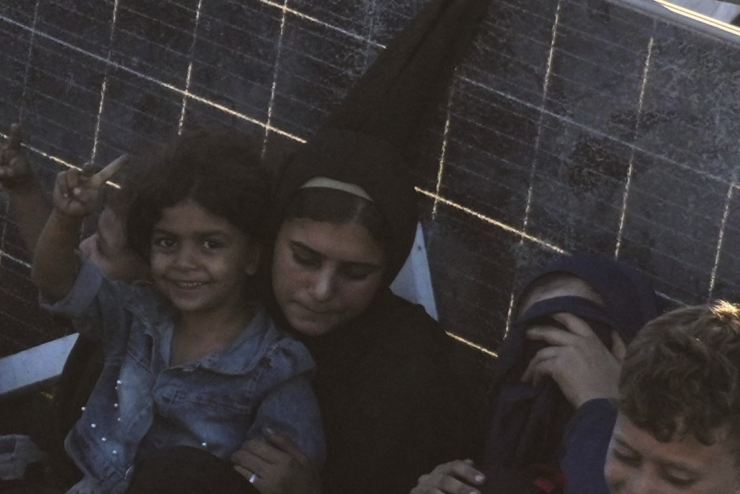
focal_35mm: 257
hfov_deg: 7.5
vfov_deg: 5.3
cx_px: -1057
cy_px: 80
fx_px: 5282
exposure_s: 1/2000
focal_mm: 34
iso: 320
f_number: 4
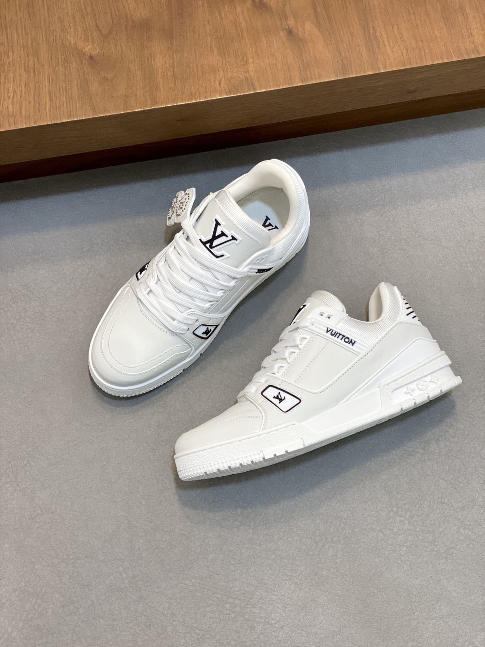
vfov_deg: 36.8
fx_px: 971
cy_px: 324
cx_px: 242
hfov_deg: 28.0
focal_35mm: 52
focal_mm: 6
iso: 80
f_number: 2
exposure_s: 1/100
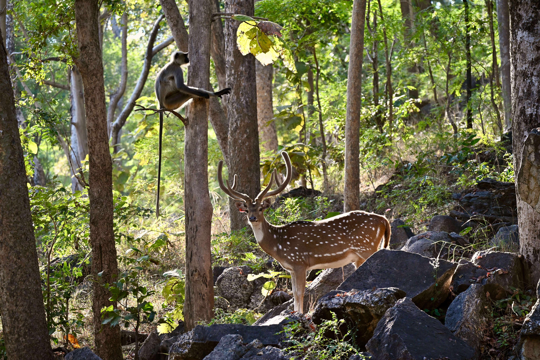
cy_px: 180
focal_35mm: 195
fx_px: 2925
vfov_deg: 7.0
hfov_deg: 10.5
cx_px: 270
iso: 800
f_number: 6.3
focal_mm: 195
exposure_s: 1/250
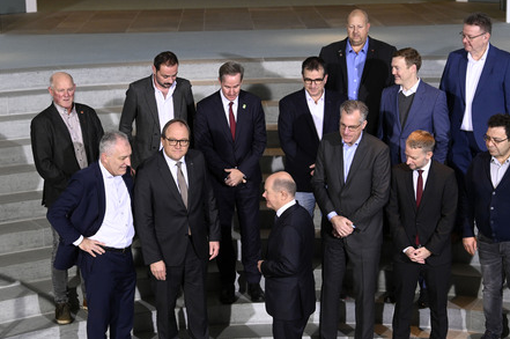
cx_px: 252
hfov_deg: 23.4
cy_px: 168
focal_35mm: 87
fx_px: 1231
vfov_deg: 15.7
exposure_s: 1/640
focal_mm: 85
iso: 4000
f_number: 4.5
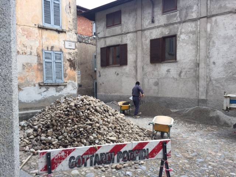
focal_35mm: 29
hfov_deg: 61.7
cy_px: 88
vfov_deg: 48.2
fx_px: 198
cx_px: 118
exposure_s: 1/110
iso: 32
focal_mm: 4.15
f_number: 2.2
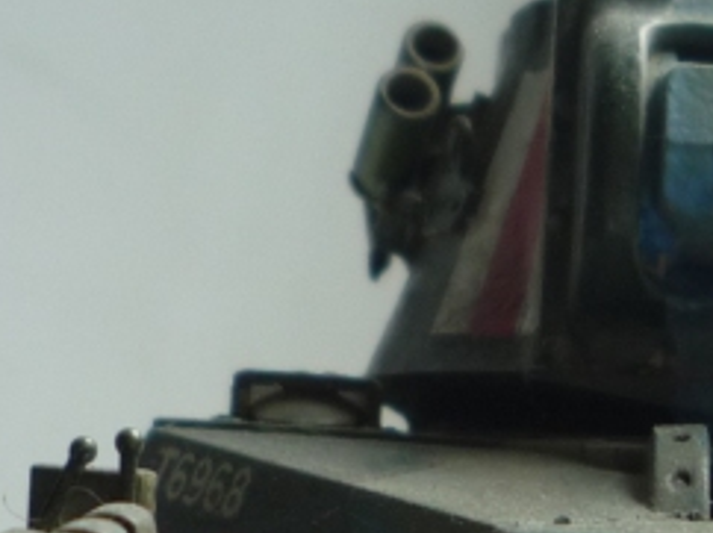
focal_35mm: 127
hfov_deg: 15.0
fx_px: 2613
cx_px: 840
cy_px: 668
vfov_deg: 11.4
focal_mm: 5.2
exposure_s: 1/80
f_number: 3.3
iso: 100
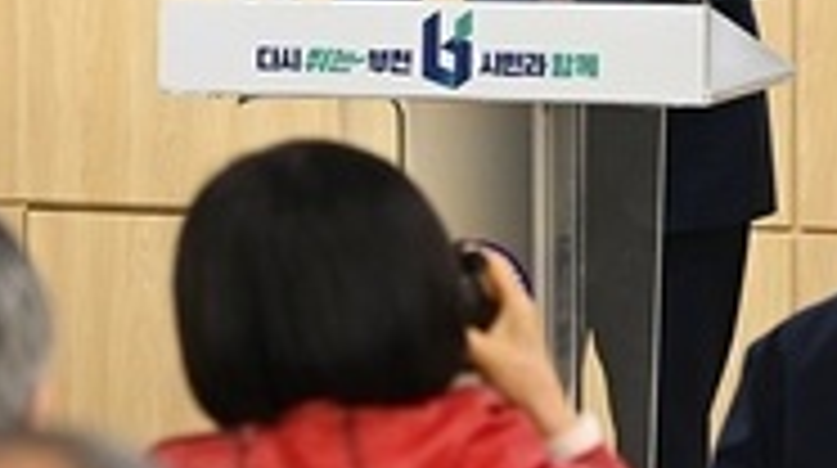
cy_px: -140
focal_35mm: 301
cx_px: 202
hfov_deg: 7.2
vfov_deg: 4.0
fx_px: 6671
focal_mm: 85
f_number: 3.5
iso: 2500
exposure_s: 1/400
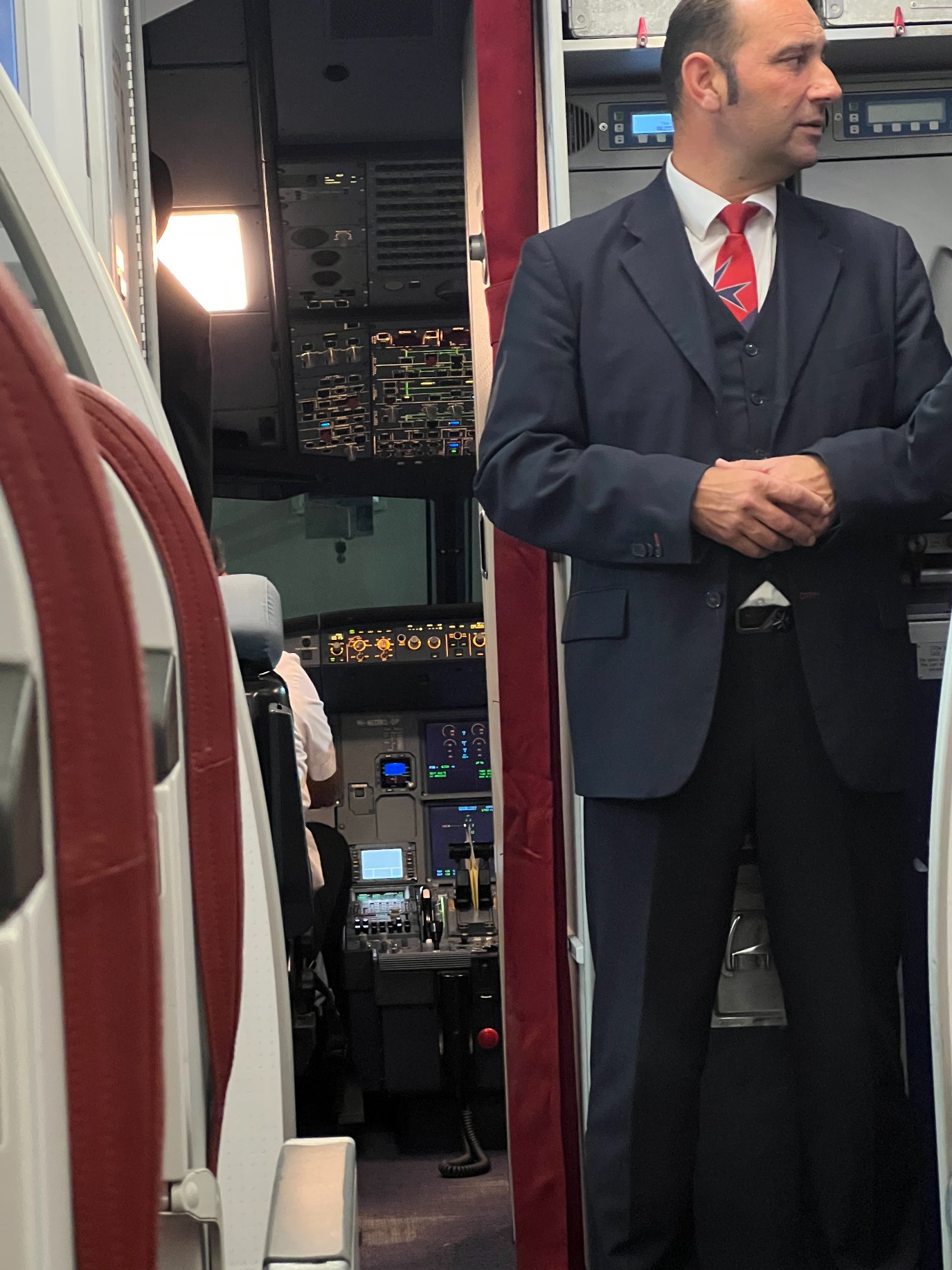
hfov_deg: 17.2
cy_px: 674
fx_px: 3154
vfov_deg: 22.8
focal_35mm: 86
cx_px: 453
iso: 800
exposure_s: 1/37
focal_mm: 9
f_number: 2.8
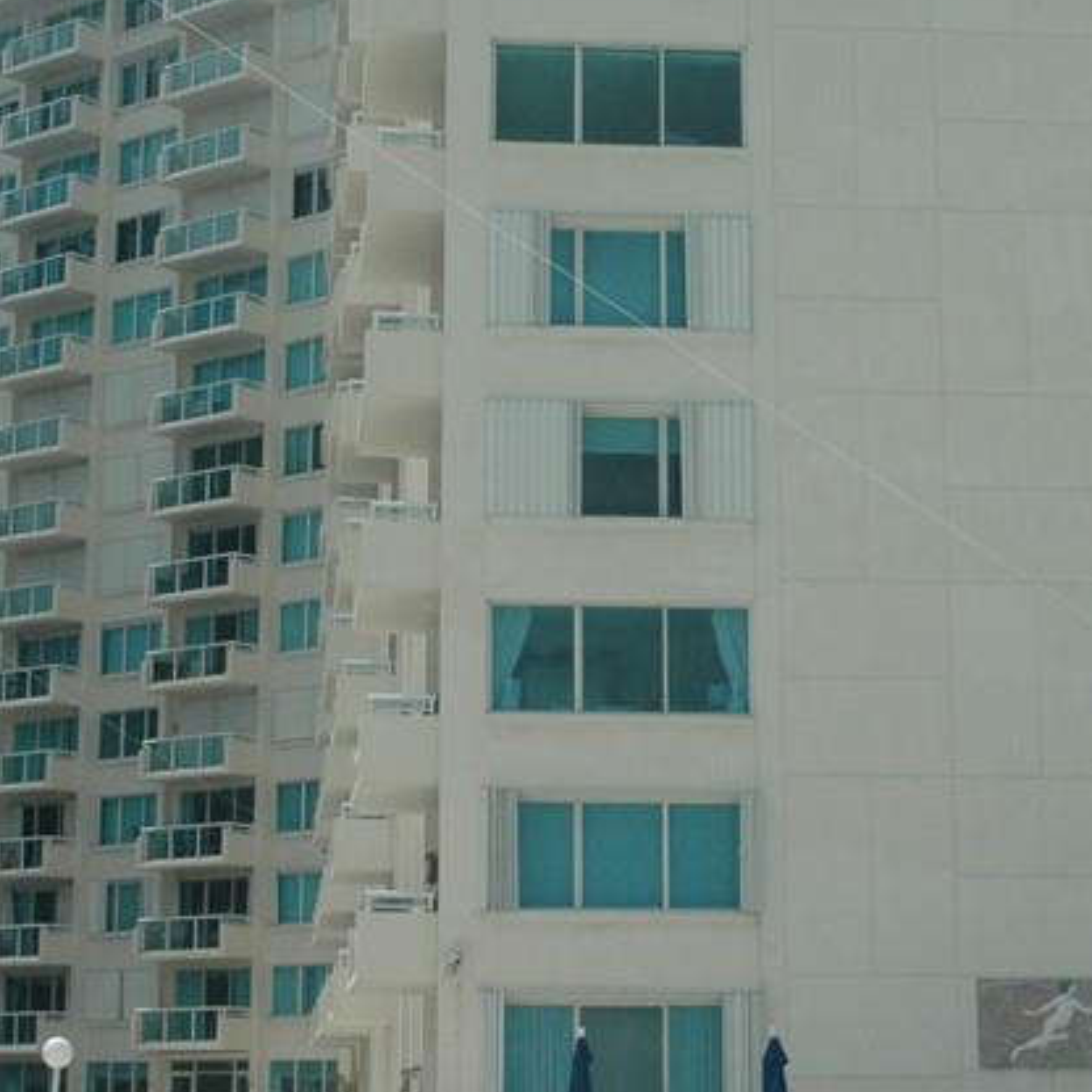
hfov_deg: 20.9
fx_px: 2966
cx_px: 542
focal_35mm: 83
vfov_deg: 20.8
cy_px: 360
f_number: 14
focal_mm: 25
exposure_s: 1/800
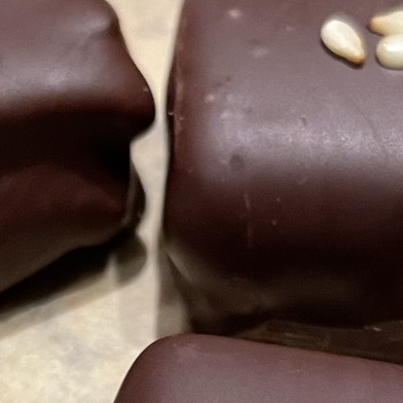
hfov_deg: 14.5
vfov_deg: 13.8
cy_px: 581
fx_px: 1581
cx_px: 115
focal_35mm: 120
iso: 250
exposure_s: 1/50
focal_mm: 4.2
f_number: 1.6
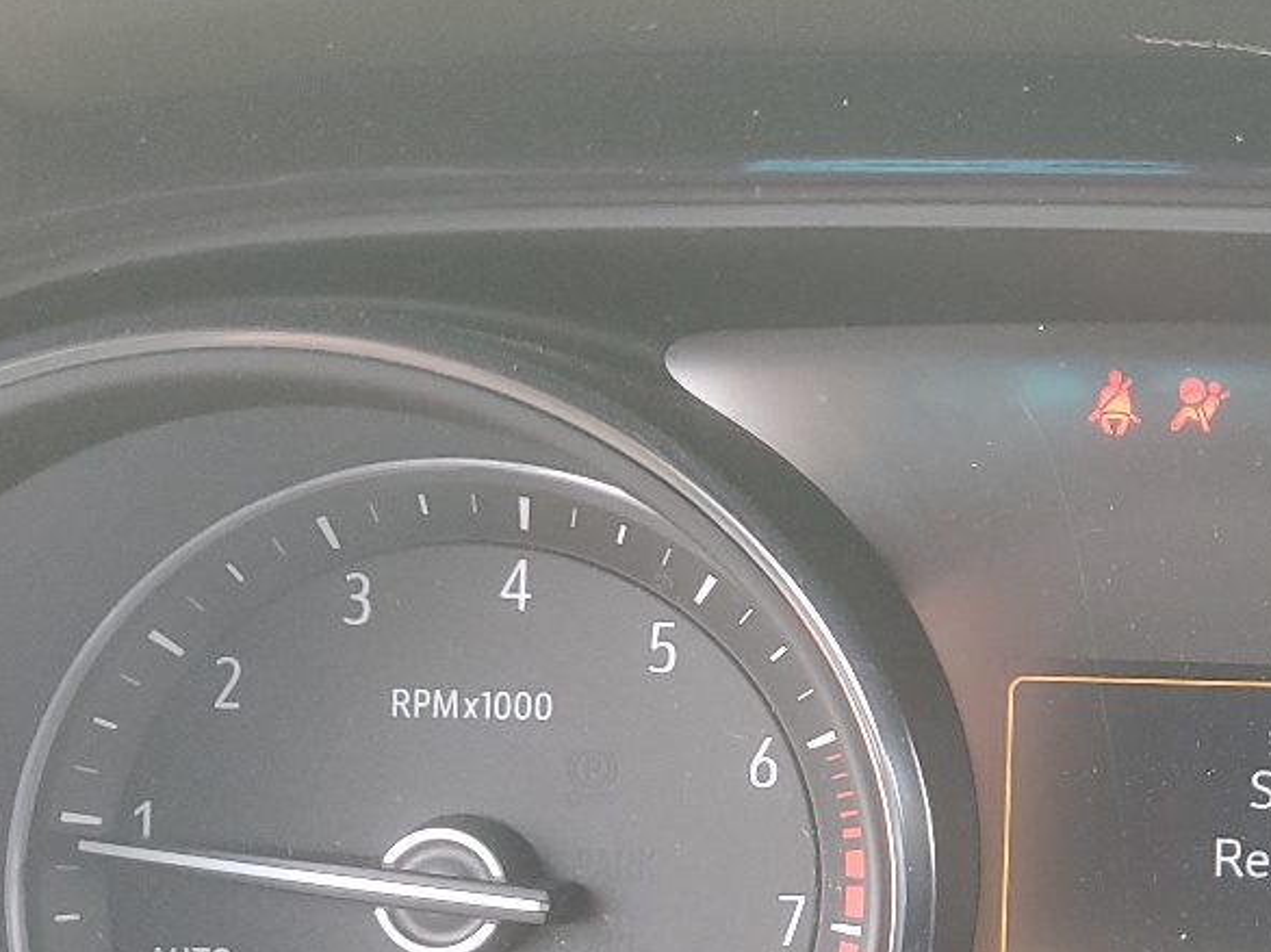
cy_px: 735
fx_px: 2606
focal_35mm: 71
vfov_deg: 20.5
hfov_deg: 25.6
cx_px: 1369
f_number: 1.5
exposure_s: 1/120
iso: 64
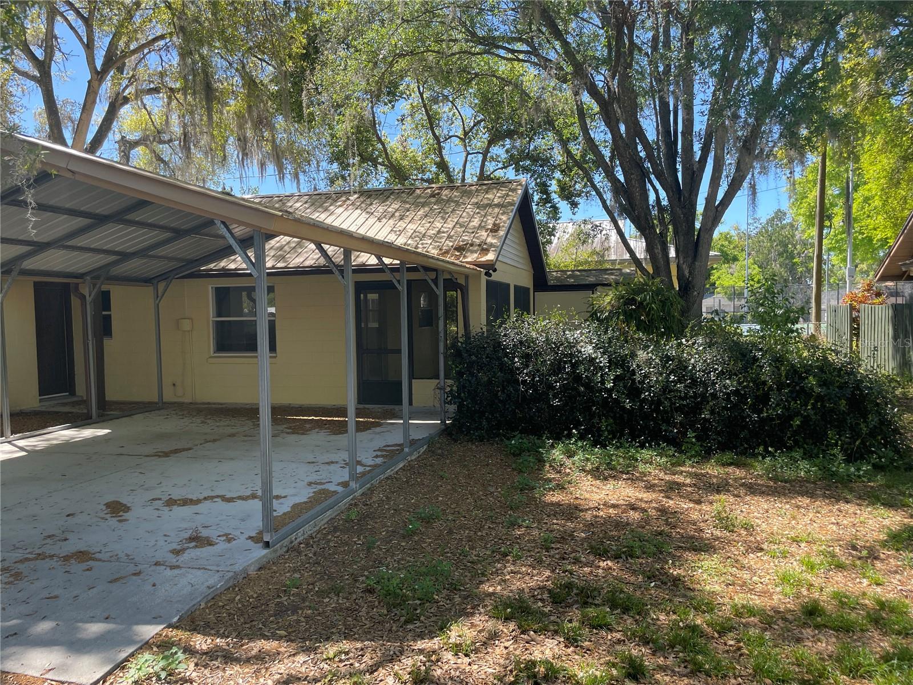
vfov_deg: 53.1
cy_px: 342
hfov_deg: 67.3
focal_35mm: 26
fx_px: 686
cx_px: 456
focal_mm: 4.2
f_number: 1.6
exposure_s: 1/734
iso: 32
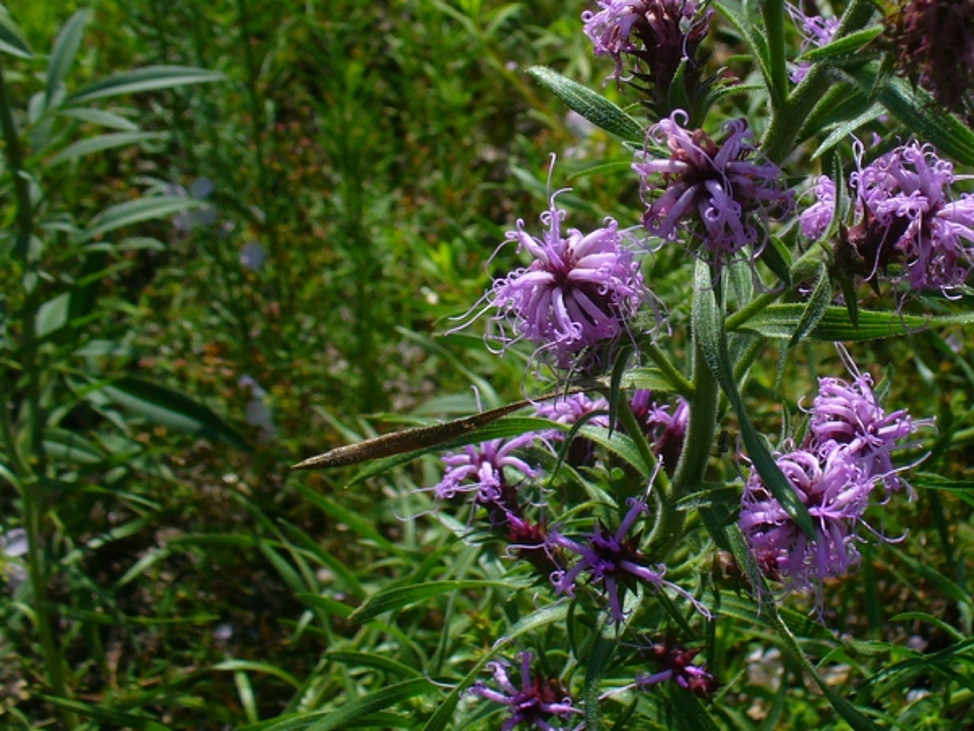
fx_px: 1773
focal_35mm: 63
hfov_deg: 29.9
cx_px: 794
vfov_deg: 23.2
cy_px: 248
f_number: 5.6
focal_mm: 6.1
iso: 80
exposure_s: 1/320
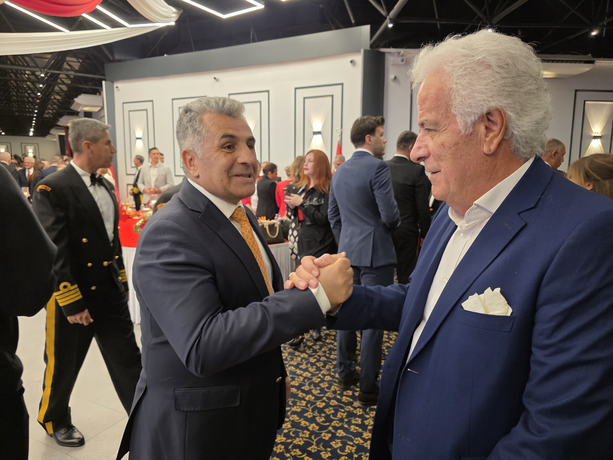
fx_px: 407
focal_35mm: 23
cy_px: 230
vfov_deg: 58.9
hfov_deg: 73.9
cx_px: 306
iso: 400
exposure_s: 1/100
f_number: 1.7
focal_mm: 6.3
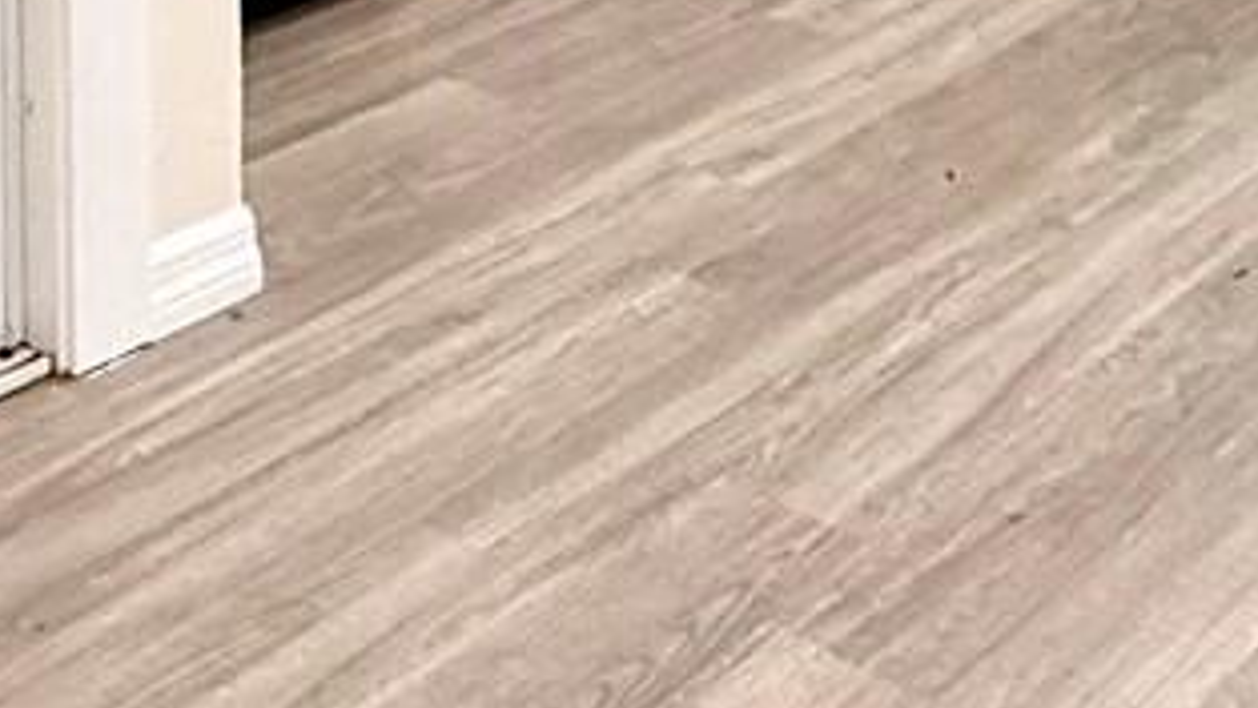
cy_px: -865
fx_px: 2602
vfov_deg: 12.8
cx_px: 752
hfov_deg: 27.1
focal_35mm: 78
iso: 160
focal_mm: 2.22
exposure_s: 1/120
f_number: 2.2
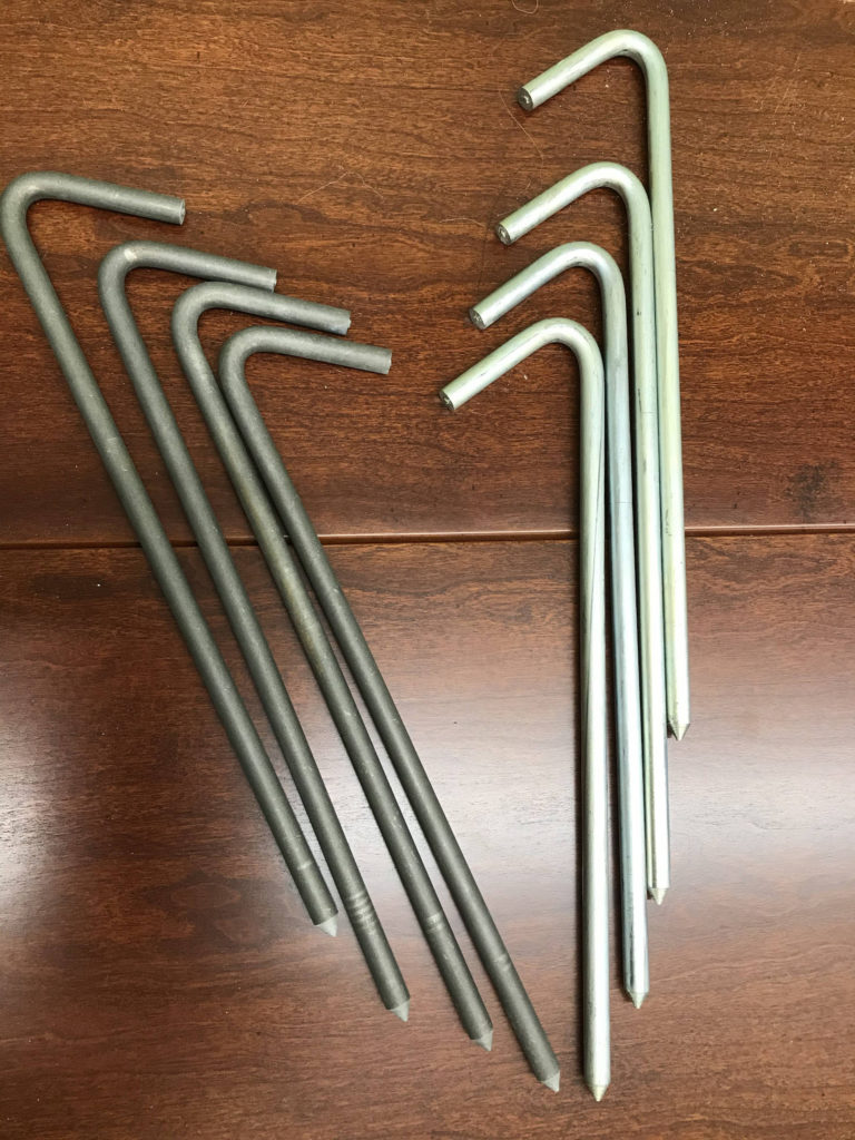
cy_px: 570
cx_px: 428
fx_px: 922
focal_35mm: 28
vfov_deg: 63.4
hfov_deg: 49.7
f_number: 1.8
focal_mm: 3.99
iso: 40
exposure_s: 1/30
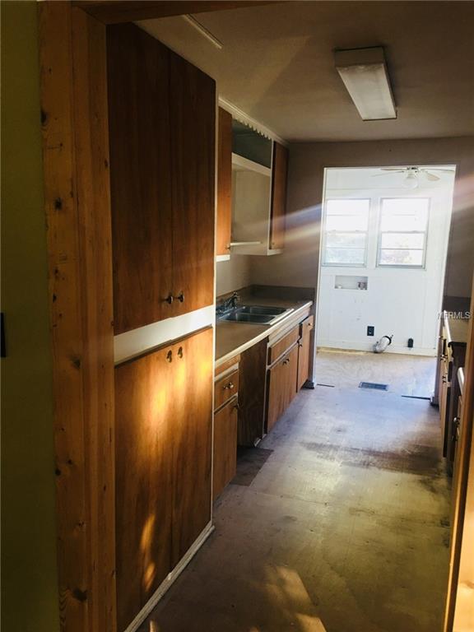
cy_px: 316
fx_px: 529
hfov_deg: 48.2
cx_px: 237
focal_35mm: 29
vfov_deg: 61.7
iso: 50
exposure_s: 1/15
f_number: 2.2
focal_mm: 4.15
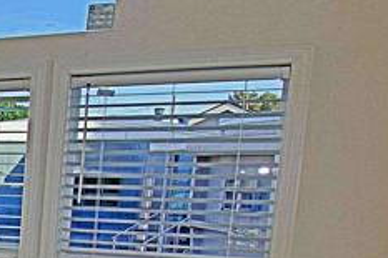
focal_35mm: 66
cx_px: -261
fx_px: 711
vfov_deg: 19.6
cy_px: 289
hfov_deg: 22.2
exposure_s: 1/250
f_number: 8
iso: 200
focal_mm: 10
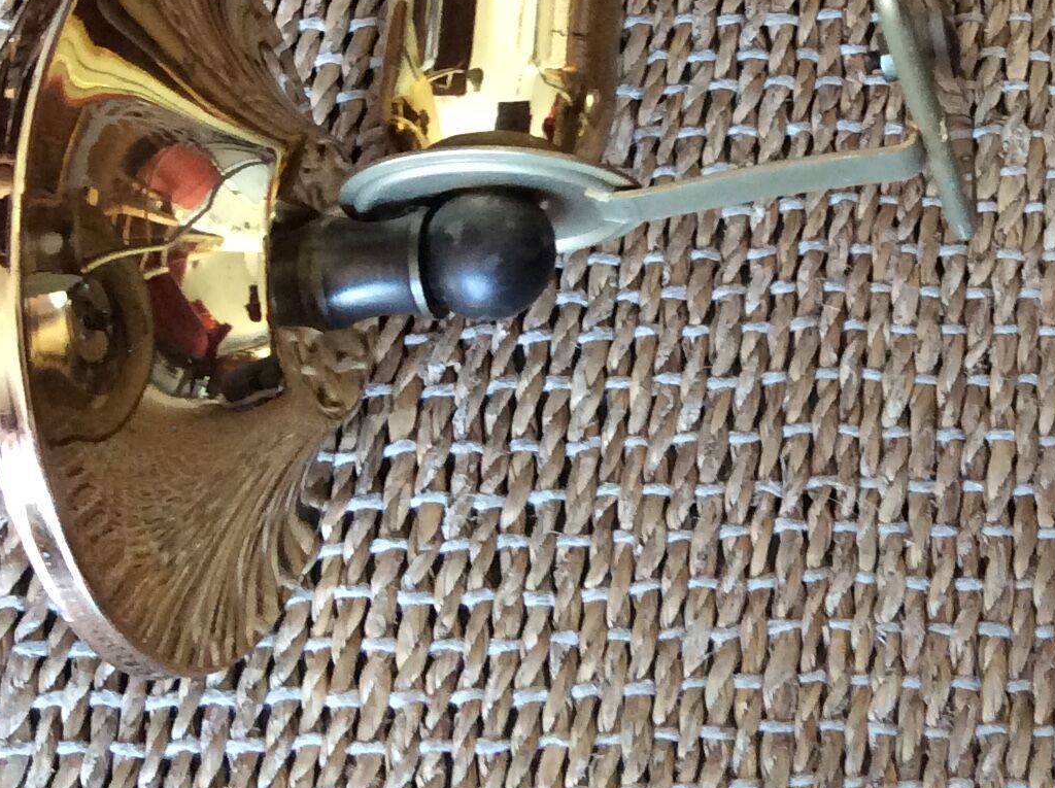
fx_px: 2465
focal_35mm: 81
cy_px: -104
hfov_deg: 23.7
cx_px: 901
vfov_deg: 17.5
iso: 125
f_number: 2.4
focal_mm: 3.3
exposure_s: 1/25
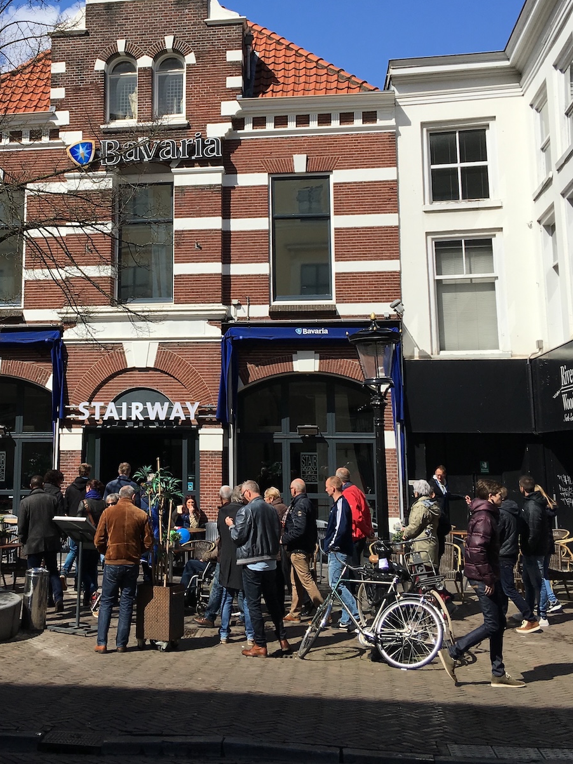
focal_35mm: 45
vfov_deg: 41.8
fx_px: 993
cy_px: 290
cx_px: 166
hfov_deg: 31.8
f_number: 2.2
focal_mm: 4.15
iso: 25
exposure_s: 1/2079
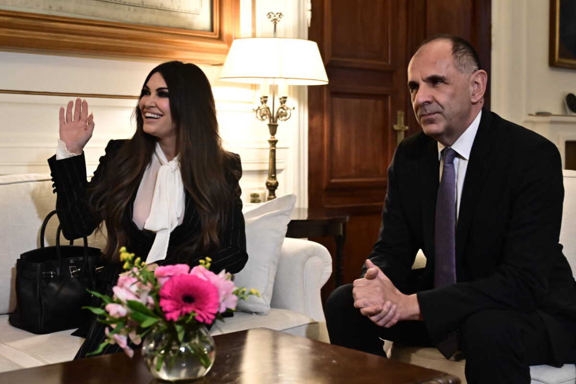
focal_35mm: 42
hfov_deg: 46.4
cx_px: 288
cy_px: 192
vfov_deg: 31.9
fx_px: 672
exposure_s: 1/320
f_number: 4
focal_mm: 42
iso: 5000
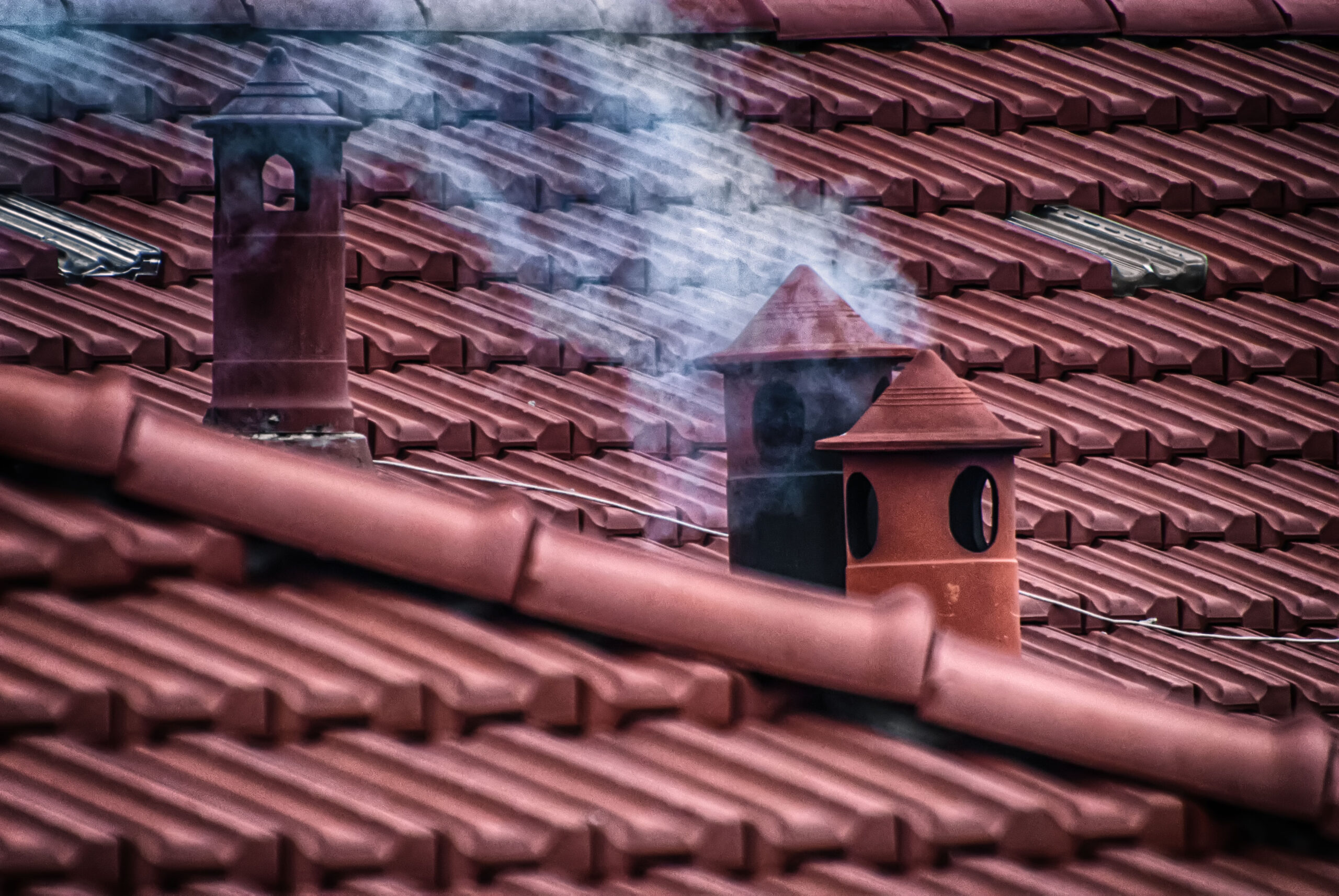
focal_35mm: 450
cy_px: 448
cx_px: 670
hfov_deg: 4.6
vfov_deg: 3.1
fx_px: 16758
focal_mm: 300
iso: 800
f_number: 6.3
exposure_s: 1/250
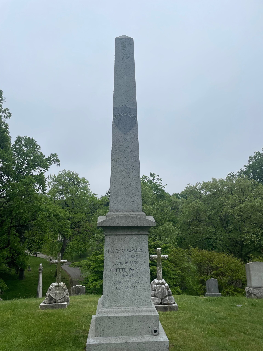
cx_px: 132
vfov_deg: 67.3
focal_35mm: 26
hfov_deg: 53.1
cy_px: 176
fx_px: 263
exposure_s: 1/3040
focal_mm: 4.2
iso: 32
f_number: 1.6
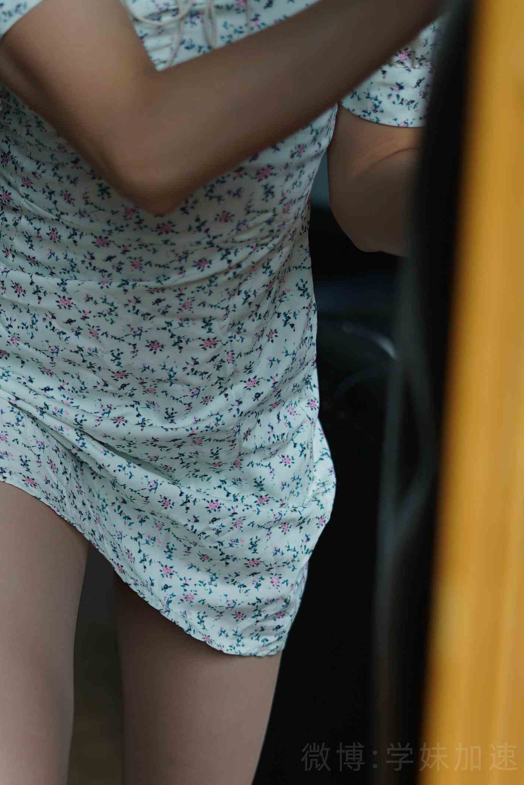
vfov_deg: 20.2
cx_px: 112
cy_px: 618
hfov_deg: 13.6
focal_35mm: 100
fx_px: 2183
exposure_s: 1/320
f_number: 2
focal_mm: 50
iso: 200
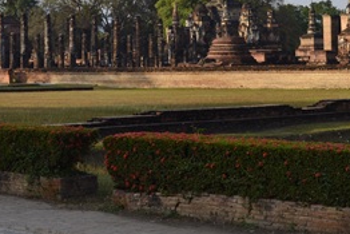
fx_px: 1070
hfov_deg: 18.5
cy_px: -3
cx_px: 87
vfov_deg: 12.3
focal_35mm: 110
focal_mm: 32
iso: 400
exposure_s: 1/250
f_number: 10
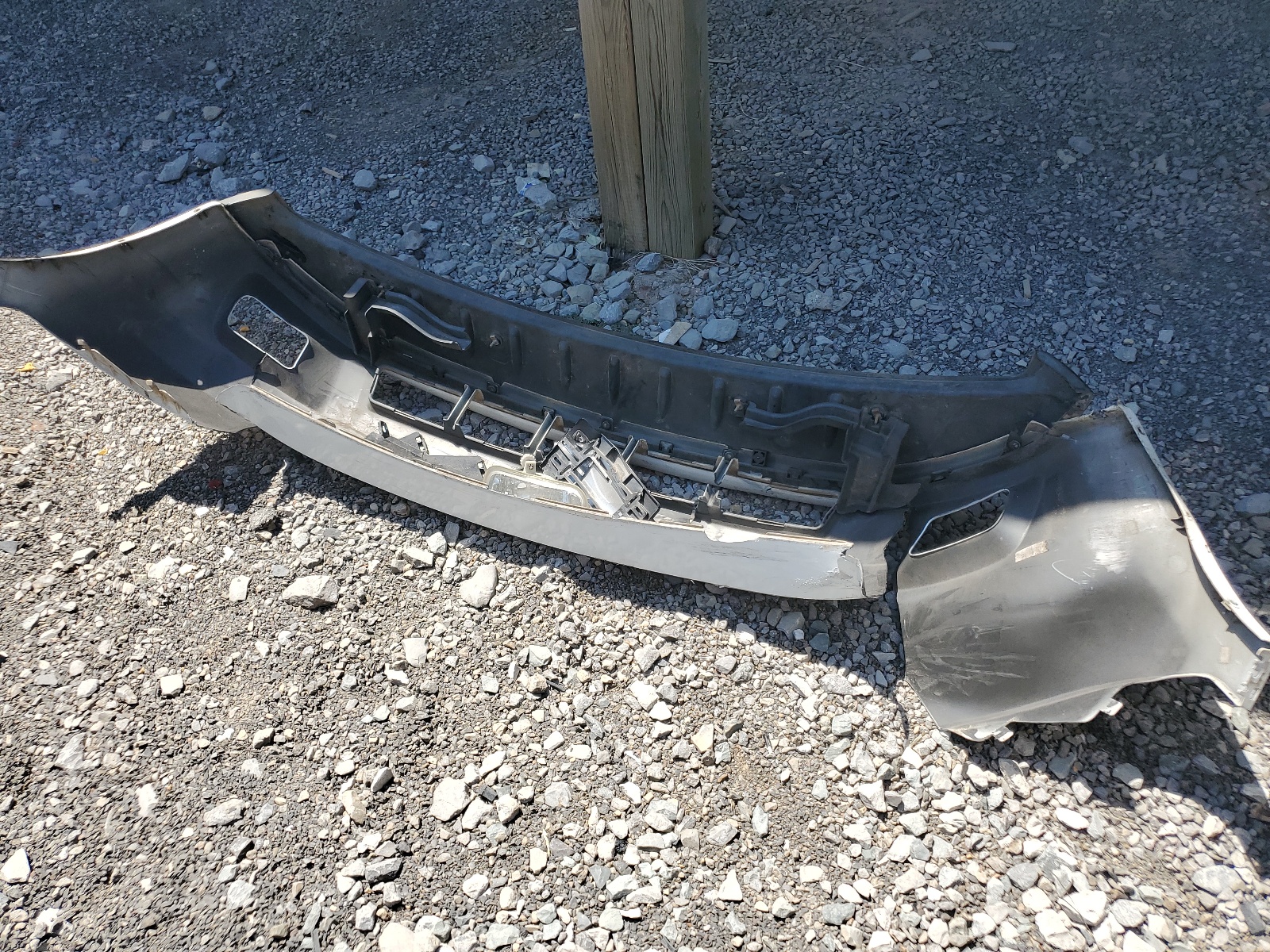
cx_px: 635
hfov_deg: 67.3
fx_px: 954
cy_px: 476
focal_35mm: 26
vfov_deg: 53.1
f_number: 1.5
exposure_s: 1/2000
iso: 50
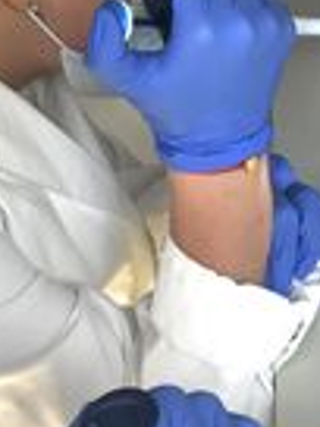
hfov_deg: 14.4
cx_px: 174
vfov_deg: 18.7
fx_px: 1270
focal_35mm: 103
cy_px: 41
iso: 40
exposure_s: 1/100
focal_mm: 3.99
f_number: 1.8
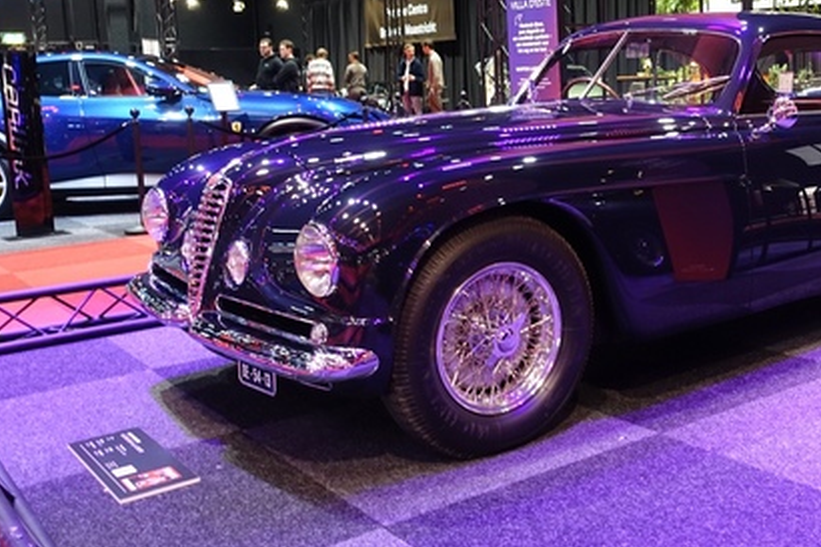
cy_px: 222
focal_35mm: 41
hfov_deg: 46.7
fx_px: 935
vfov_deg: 32.5
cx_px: 545
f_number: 2.5
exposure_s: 1/30
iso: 800
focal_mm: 10.24
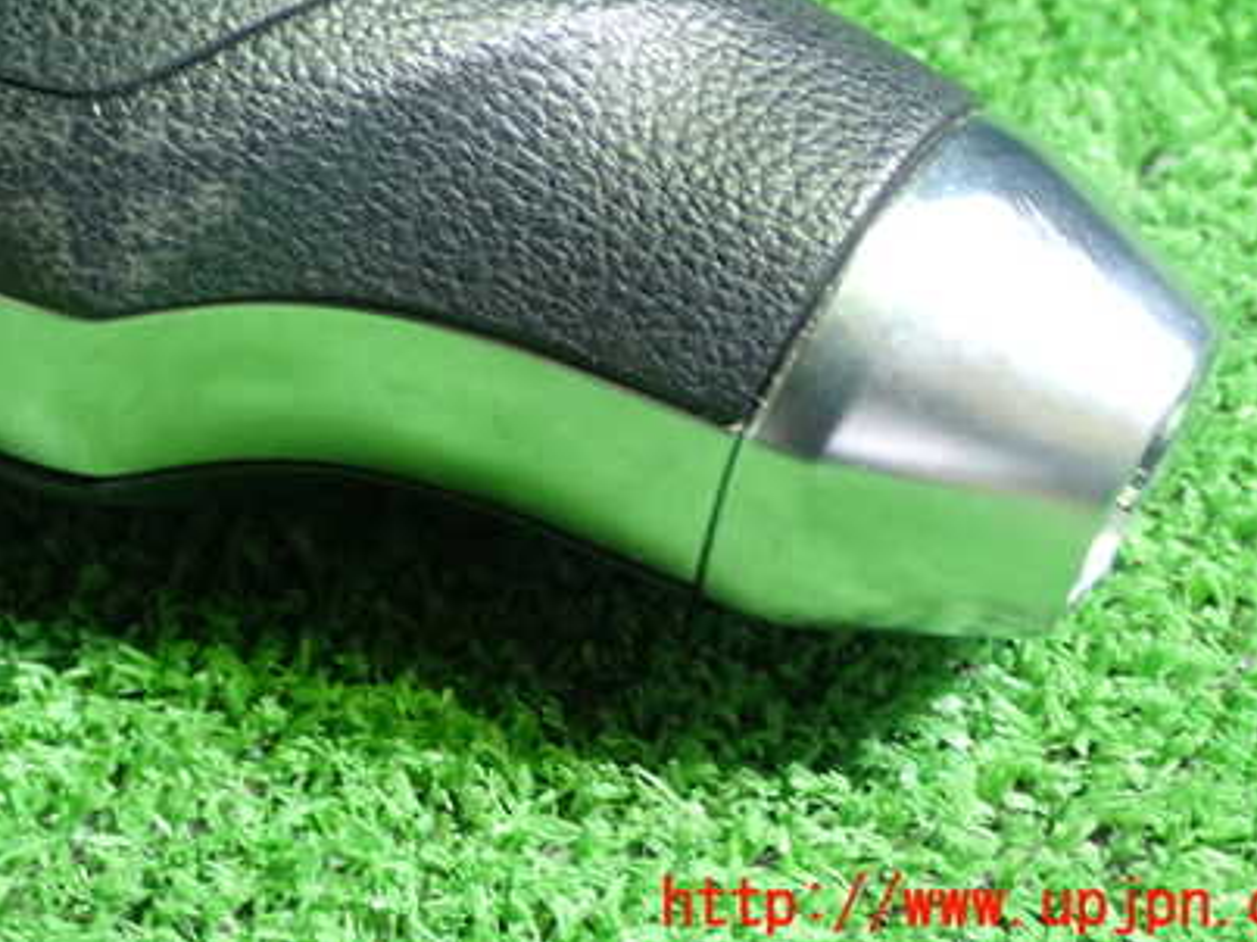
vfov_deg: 20.8
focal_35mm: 70
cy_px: 243
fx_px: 2541
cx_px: 430
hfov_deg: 27.6
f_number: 3.1
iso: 800
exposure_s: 1/25
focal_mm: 8.4
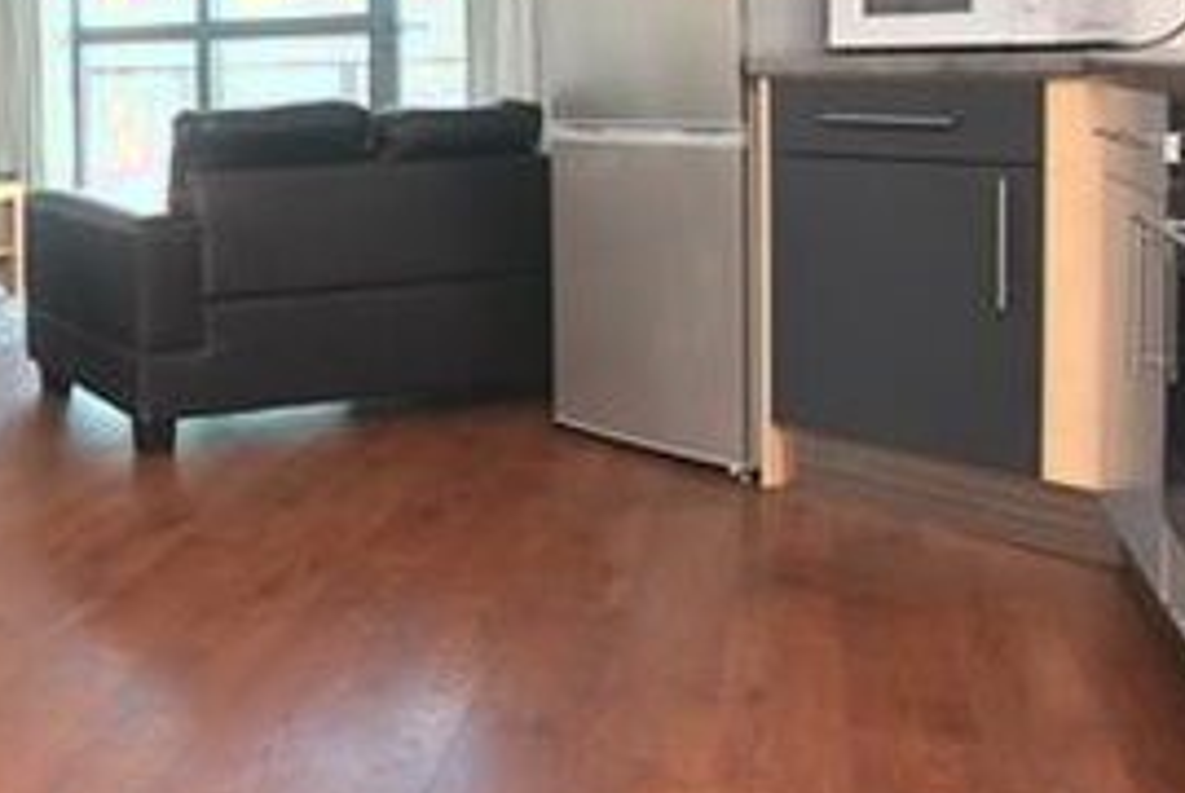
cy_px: 117
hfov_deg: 42.0
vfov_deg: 32.9
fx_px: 1285
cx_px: -31
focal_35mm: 39
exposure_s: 1/100
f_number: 5
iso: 800
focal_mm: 10
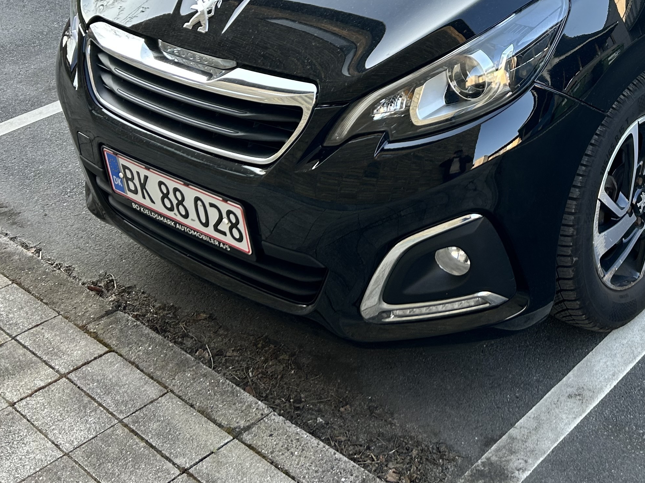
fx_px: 987
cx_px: 524
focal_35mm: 53
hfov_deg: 34.9
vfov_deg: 26.5
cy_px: 38
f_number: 1.5
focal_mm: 5.7
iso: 40
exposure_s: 1/232
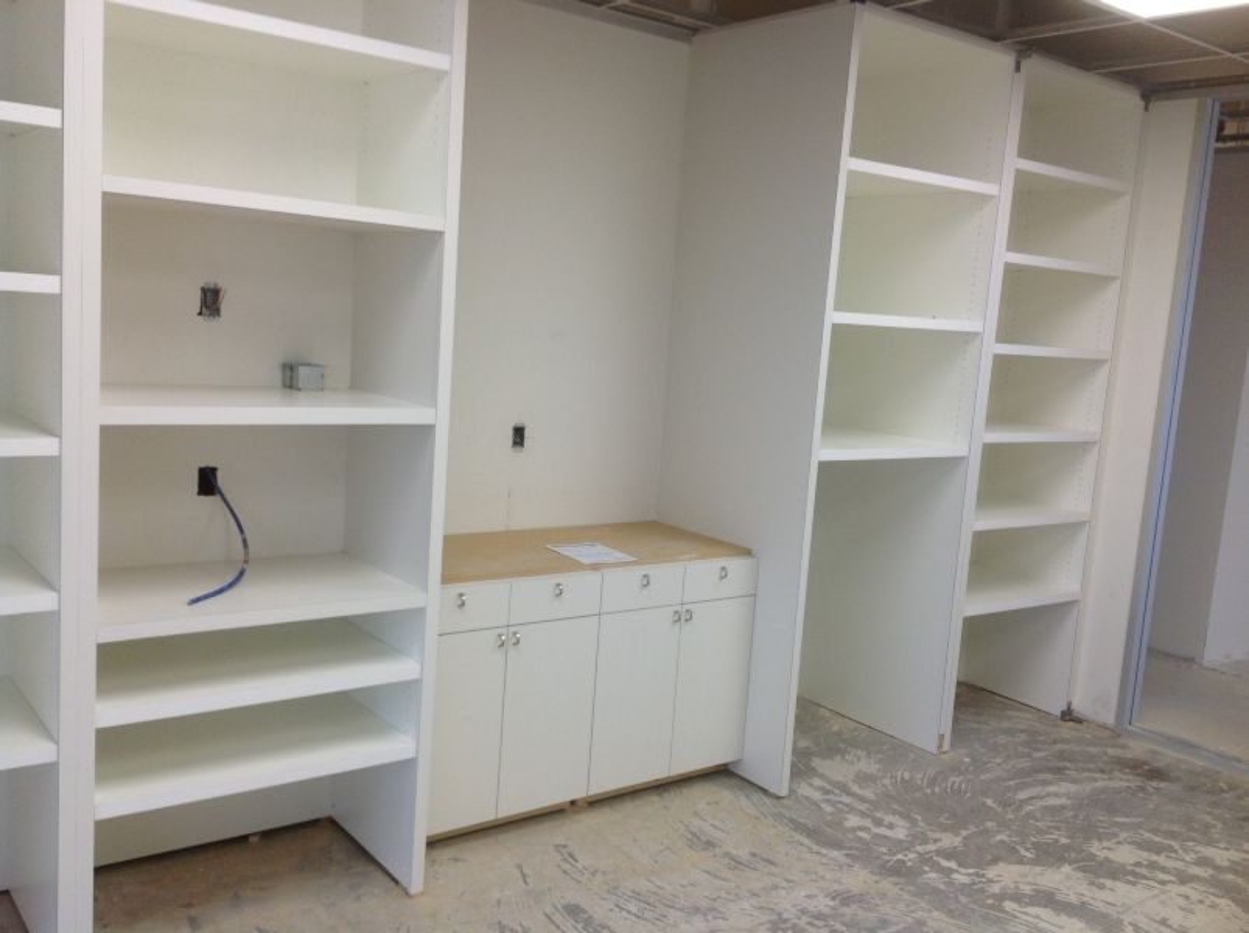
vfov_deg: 40.6
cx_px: 624
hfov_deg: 52.7
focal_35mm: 35
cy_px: 466
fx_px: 1261
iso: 64
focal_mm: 4.28
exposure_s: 1/40
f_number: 2.4
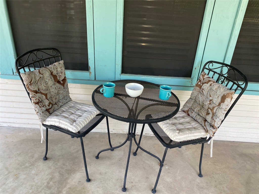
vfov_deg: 53.1
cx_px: 130
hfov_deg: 67.3
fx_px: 195
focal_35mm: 26
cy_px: 97
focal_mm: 4.25
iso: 125
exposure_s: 1/121
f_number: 1.8
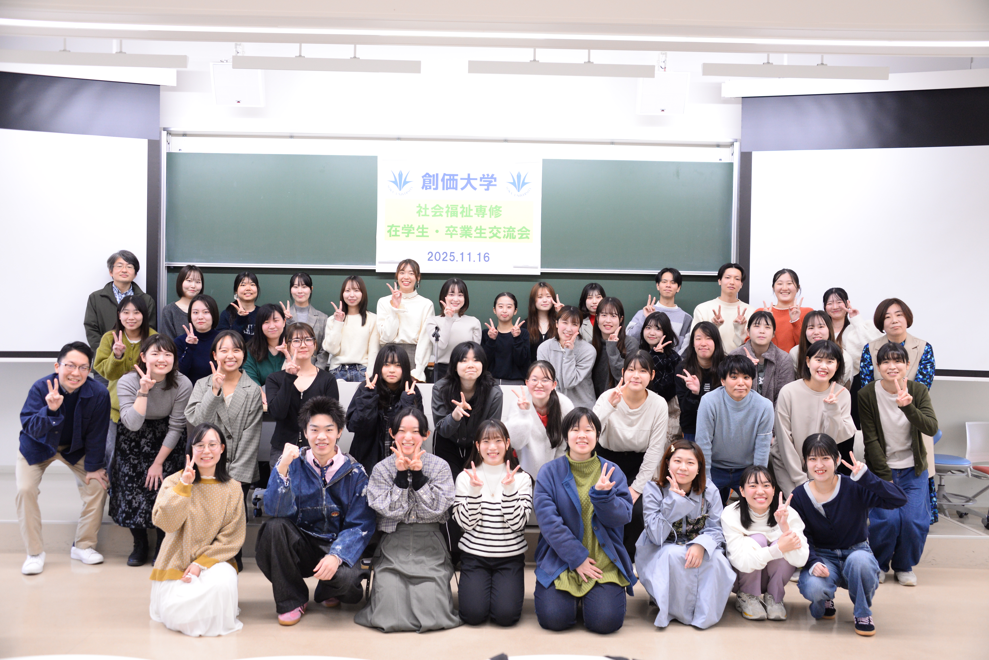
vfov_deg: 37.9
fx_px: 962
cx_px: 494
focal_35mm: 35
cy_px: 330
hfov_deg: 54.4
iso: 1600
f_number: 5.6
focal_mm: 35
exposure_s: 1/125
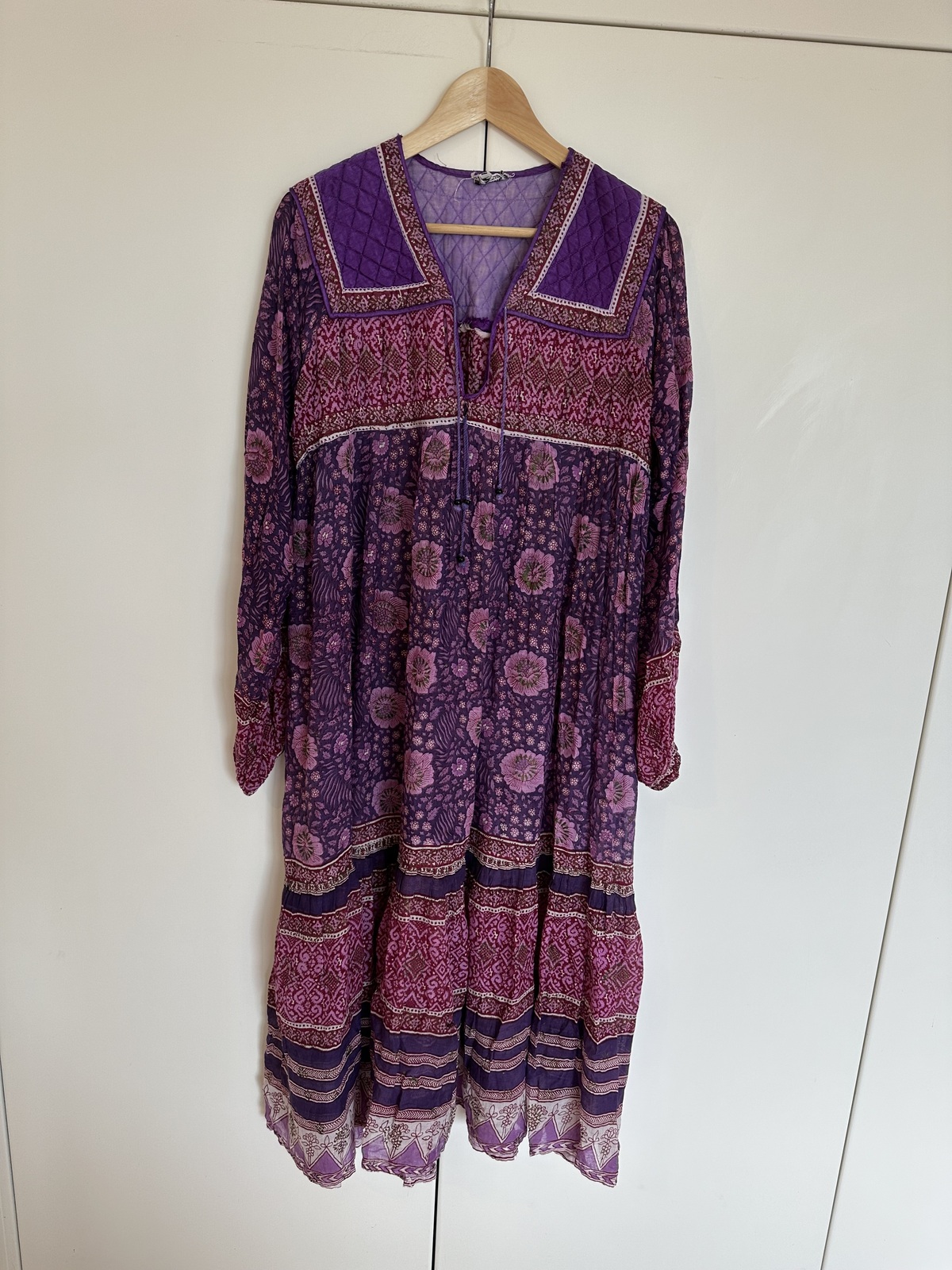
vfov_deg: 71.6
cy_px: 635
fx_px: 880
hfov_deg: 56.8
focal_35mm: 24
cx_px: 476
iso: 80
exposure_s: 1/100
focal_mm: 6.86
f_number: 1.78
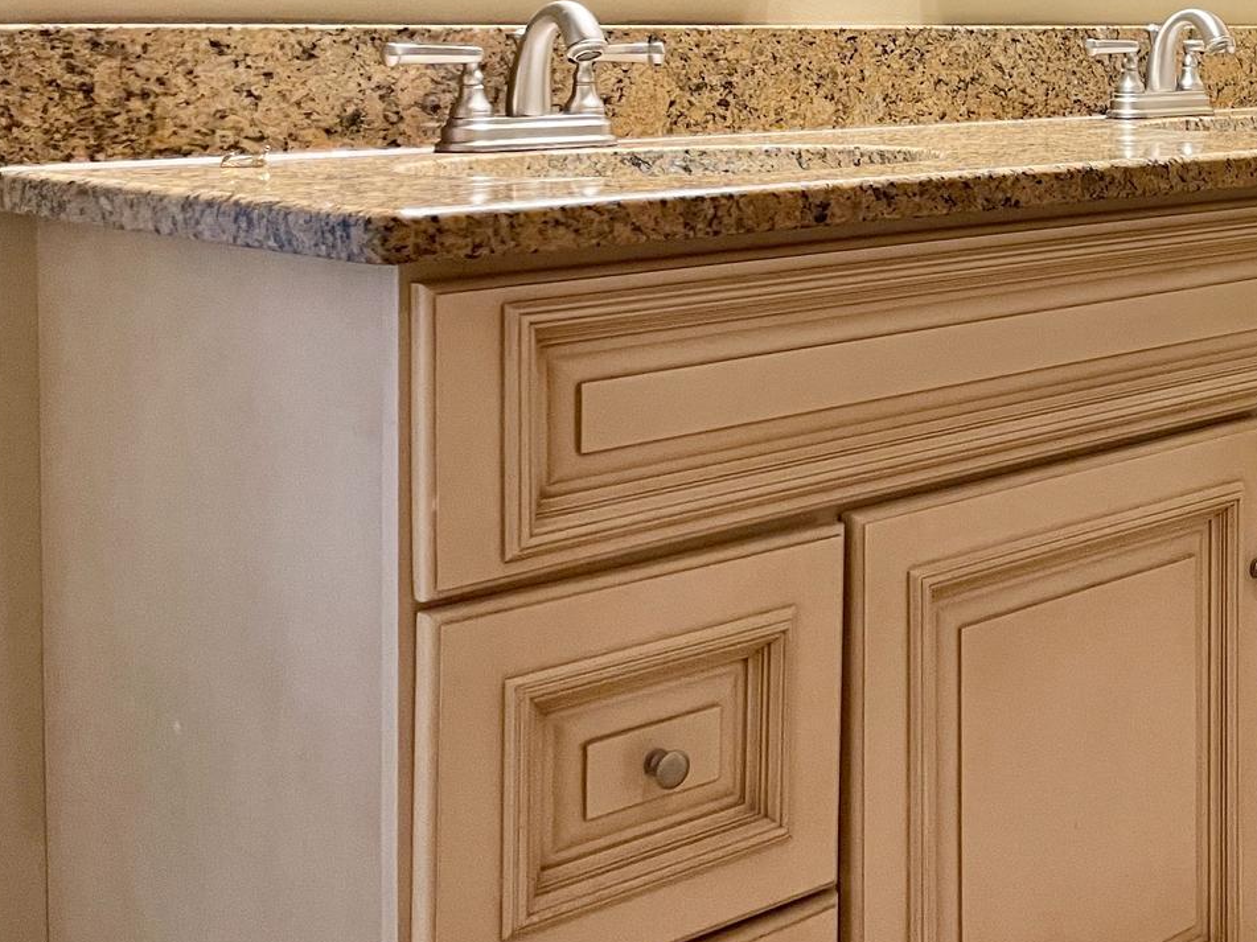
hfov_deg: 31.7
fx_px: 2033
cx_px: 1256
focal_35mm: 56
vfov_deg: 25.2
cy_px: 74
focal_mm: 4.2
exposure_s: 1/60
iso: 125
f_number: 1.6
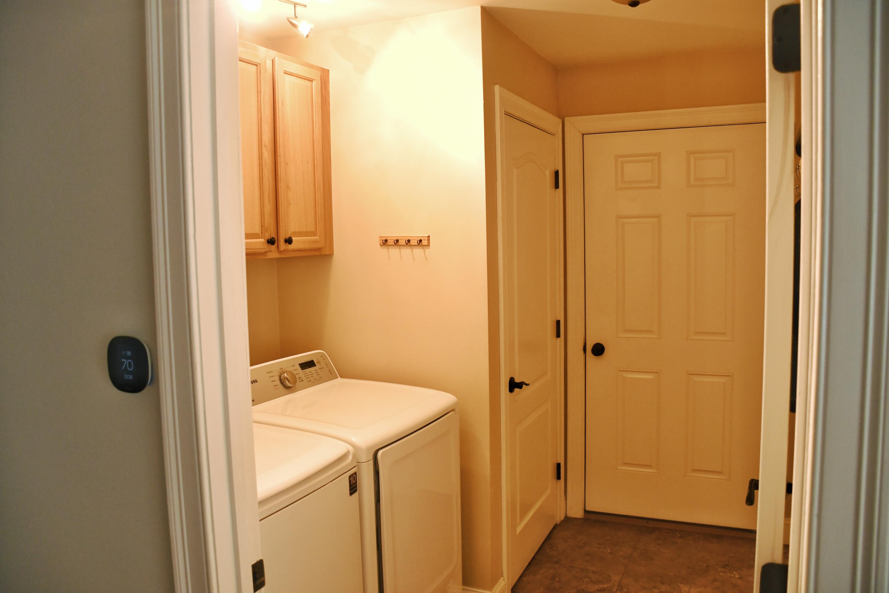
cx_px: 444
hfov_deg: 67.4
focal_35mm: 27
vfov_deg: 47.9
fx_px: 667
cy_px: 296
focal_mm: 18
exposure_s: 1/30
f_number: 3.5
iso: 800
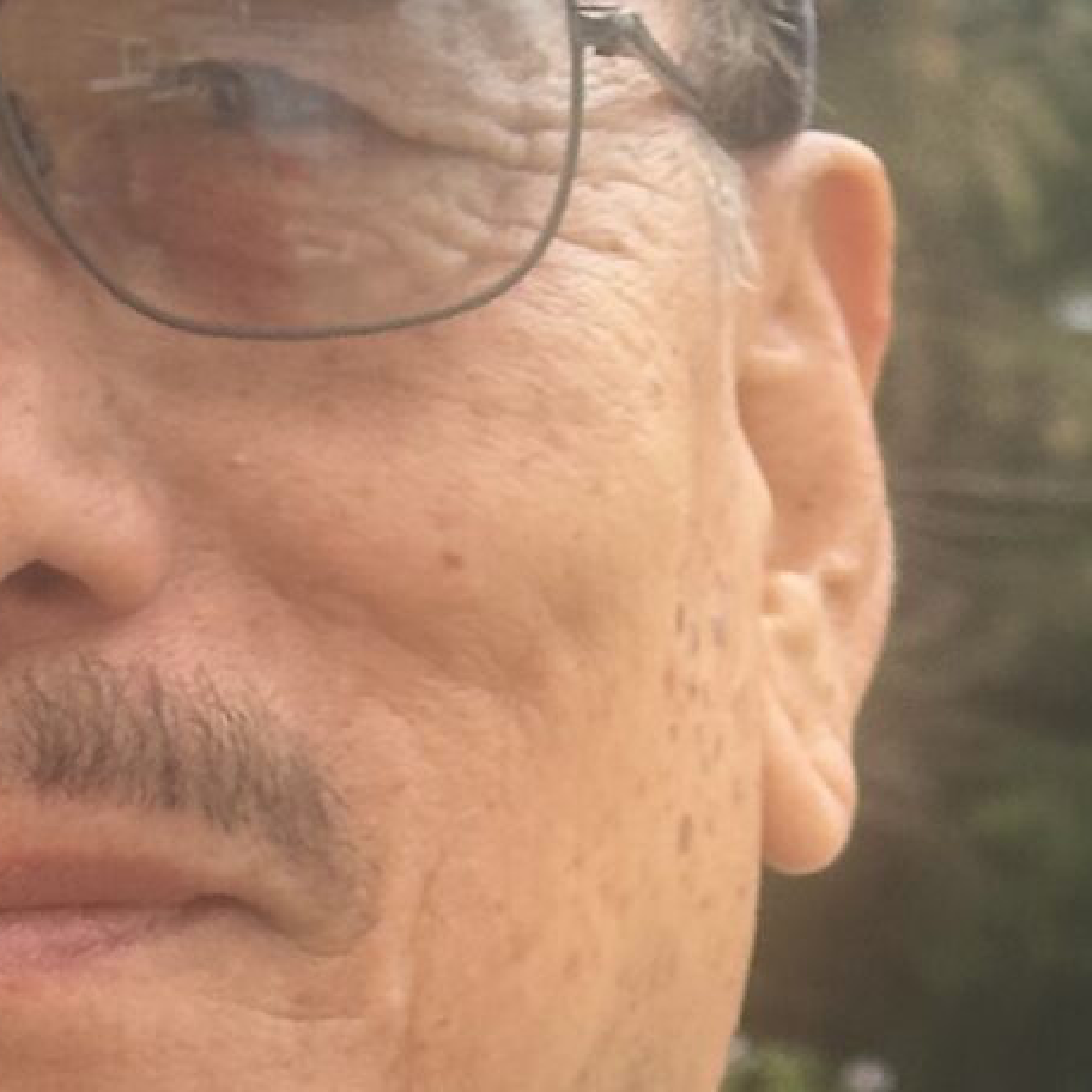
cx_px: 156
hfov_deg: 7.3
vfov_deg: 7.3
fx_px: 8494
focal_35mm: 238
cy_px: 1264
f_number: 1.78
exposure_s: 1/836
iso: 64
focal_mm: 6.86
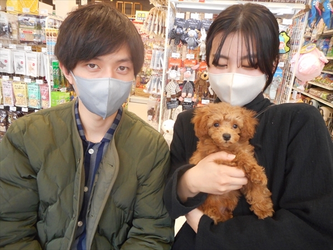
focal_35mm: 25
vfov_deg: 54.9
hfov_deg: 69.4
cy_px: 125
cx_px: 166
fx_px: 240
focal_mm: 4.5
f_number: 3.7
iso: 360
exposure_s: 1/30
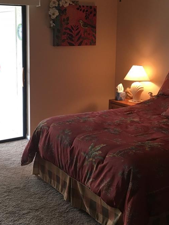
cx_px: 59
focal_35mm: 52
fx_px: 338
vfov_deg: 36.6
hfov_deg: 27.9
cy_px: 86
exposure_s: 1/30
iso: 40
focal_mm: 4.15
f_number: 2.2
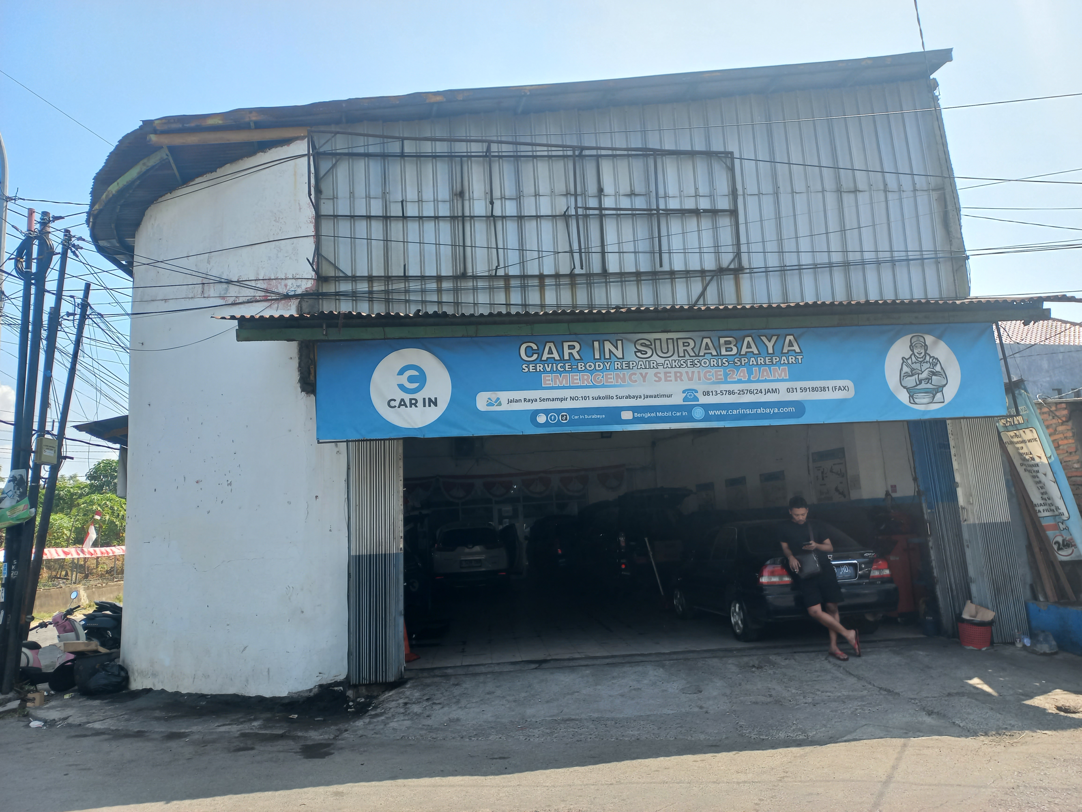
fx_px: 781
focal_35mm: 25
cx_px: 541
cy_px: 406
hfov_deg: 69.4
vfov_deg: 54.9
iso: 25
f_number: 1.8
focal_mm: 4.6
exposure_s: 1/271
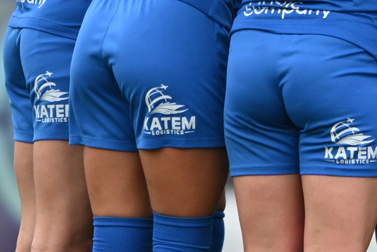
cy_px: -18
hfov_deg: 0.7
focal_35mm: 2777
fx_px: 29085
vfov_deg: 0.5
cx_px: 444
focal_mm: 400
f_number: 2.8
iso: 560
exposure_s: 1/1000
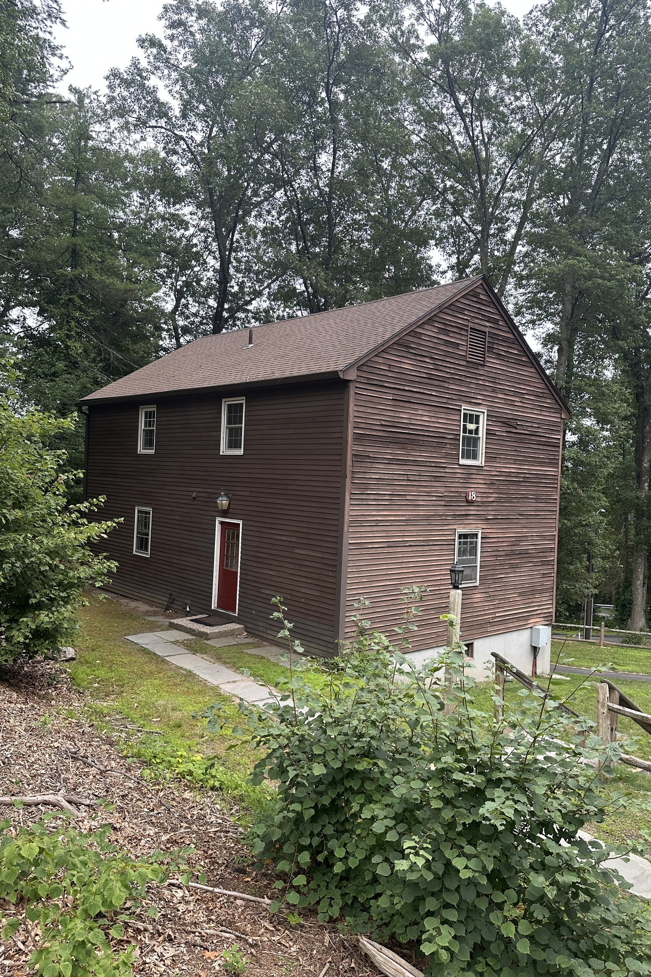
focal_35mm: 25
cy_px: 488
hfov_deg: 51.2
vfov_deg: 71.5
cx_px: 359
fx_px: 678
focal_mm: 6.86
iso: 80
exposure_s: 1/549
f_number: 1.78
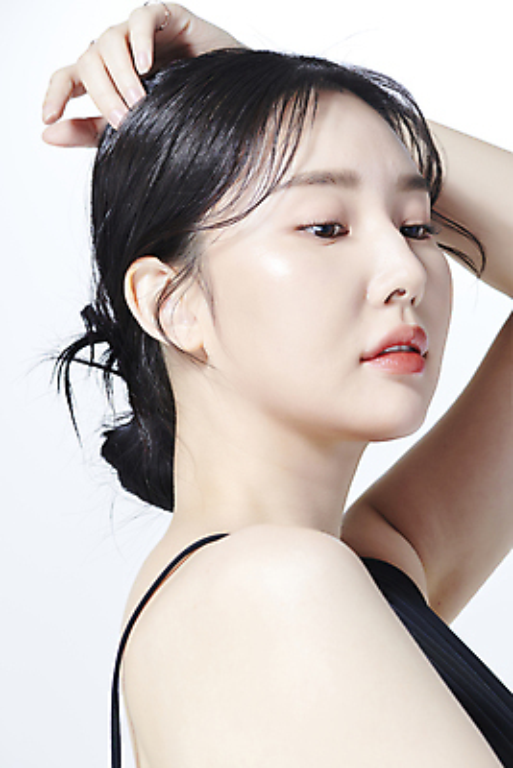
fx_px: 2242
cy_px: 384
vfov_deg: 19.4
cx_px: 256
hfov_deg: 13.1
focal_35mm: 105
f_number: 13
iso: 64
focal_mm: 105
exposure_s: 1/125
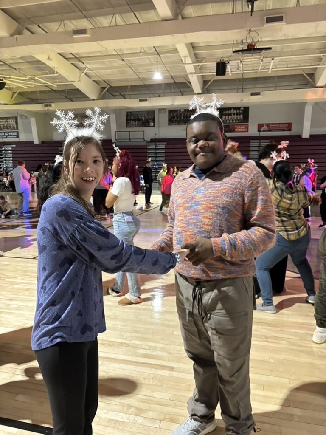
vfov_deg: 67.3
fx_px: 326
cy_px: 218
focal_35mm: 26
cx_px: 163
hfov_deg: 53.1
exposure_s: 1/35
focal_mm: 5.96
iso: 640
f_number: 1.6
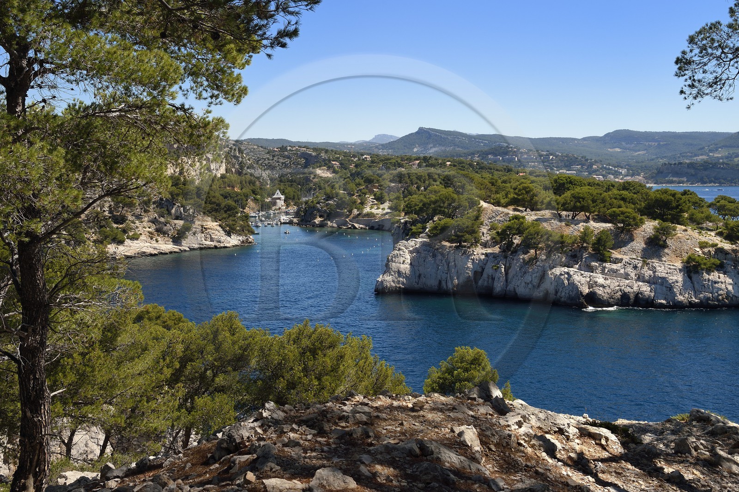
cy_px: 246
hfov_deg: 48.5
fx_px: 821
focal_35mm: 40
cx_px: 370
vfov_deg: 33.4
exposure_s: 1/250
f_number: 11
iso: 200
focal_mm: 40
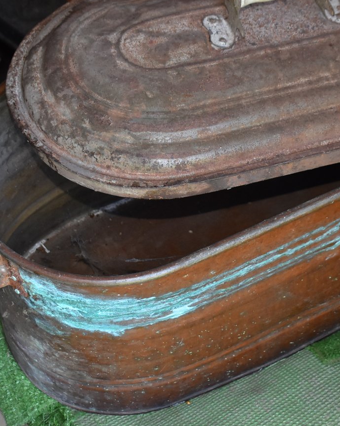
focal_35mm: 89
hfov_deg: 17.3
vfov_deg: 21.5
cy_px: 182
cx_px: 190
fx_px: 1119
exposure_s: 1/125
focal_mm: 32
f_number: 4.5
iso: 900
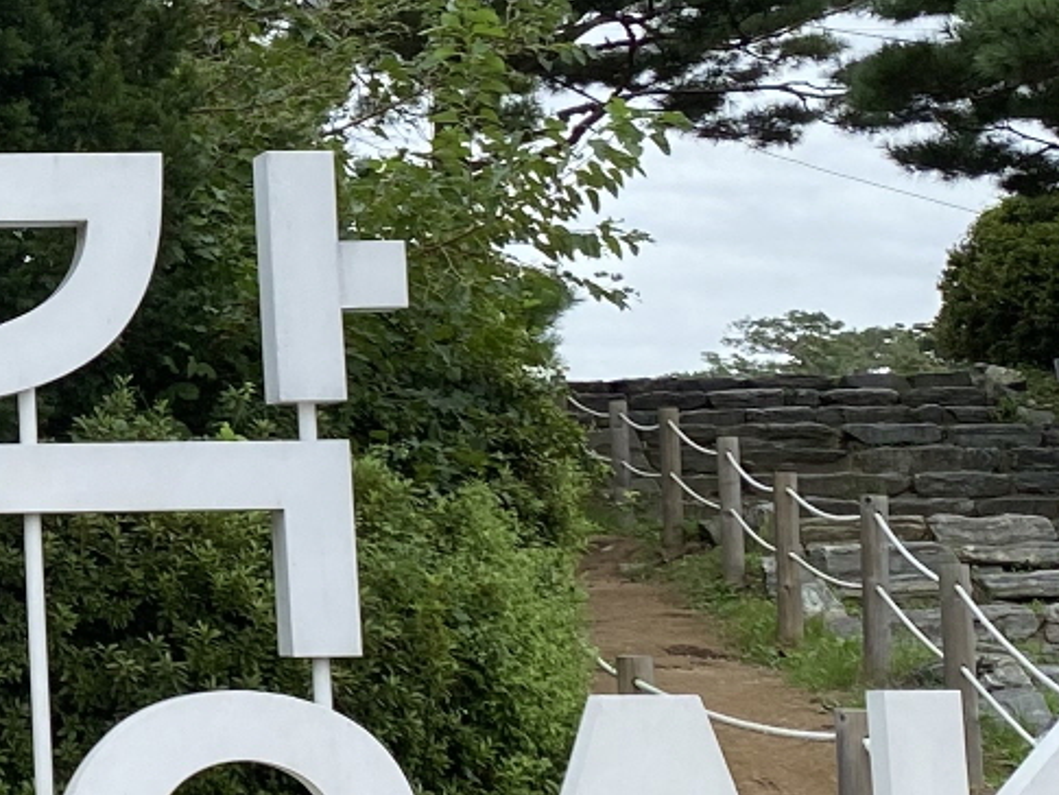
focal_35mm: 108
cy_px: 194
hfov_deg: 16.9
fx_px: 3305
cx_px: -413
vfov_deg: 13.7
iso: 32
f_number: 1.8
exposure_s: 1/973
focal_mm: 4.25
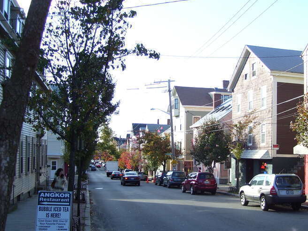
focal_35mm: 44
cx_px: 188
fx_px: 391
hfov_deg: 42.7
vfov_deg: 32.8
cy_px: 136
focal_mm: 6
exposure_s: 1/350
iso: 80
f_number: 2.7
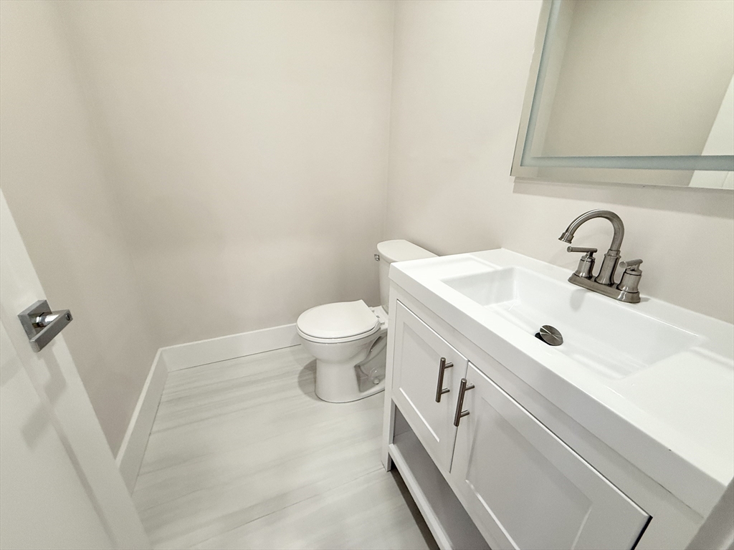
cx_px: 367
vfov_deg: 85.7
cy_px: 275
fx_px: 297
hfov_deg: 102.1
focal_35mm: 14
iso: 320
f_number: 2.2
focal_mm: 2.22
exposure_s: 1/120
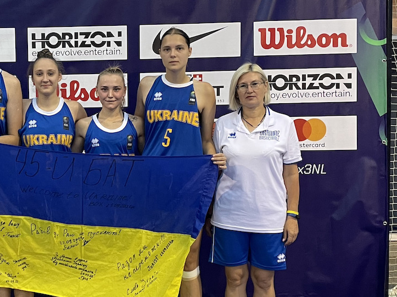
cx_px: 67
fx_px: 527
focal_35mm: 46
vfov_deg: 31.5
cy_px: 137
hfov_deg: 39.3
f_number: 1.6
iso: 160
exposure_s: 1/50
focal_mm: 4.2
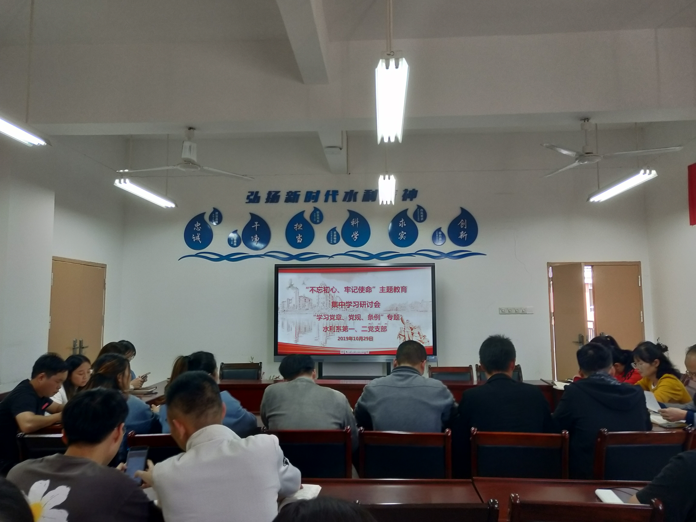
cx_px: 348
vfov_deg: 54.9
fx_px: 503
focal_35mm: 25
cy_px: 261
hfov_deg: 69.4
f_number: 1.7
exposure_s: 1/50
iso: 103
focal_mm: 4.28
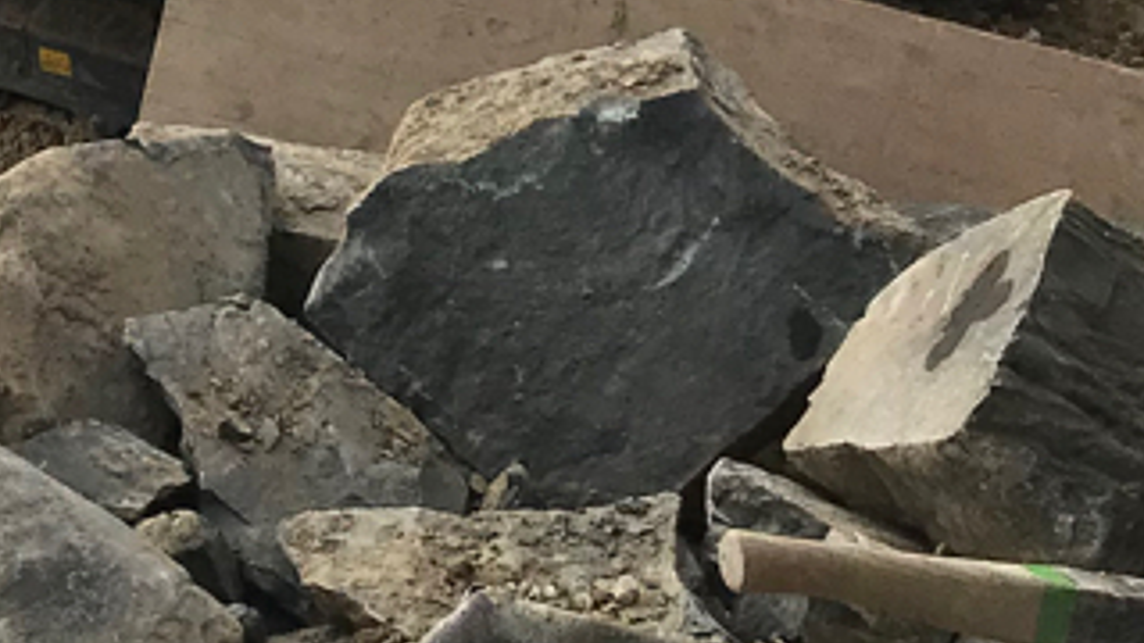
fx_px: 3701
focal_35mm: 122
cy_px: -1272
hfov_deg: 17.1
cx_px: -57
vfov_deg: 8.4
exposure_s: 1/1842
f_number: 1.8
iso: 20
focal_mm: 3.99
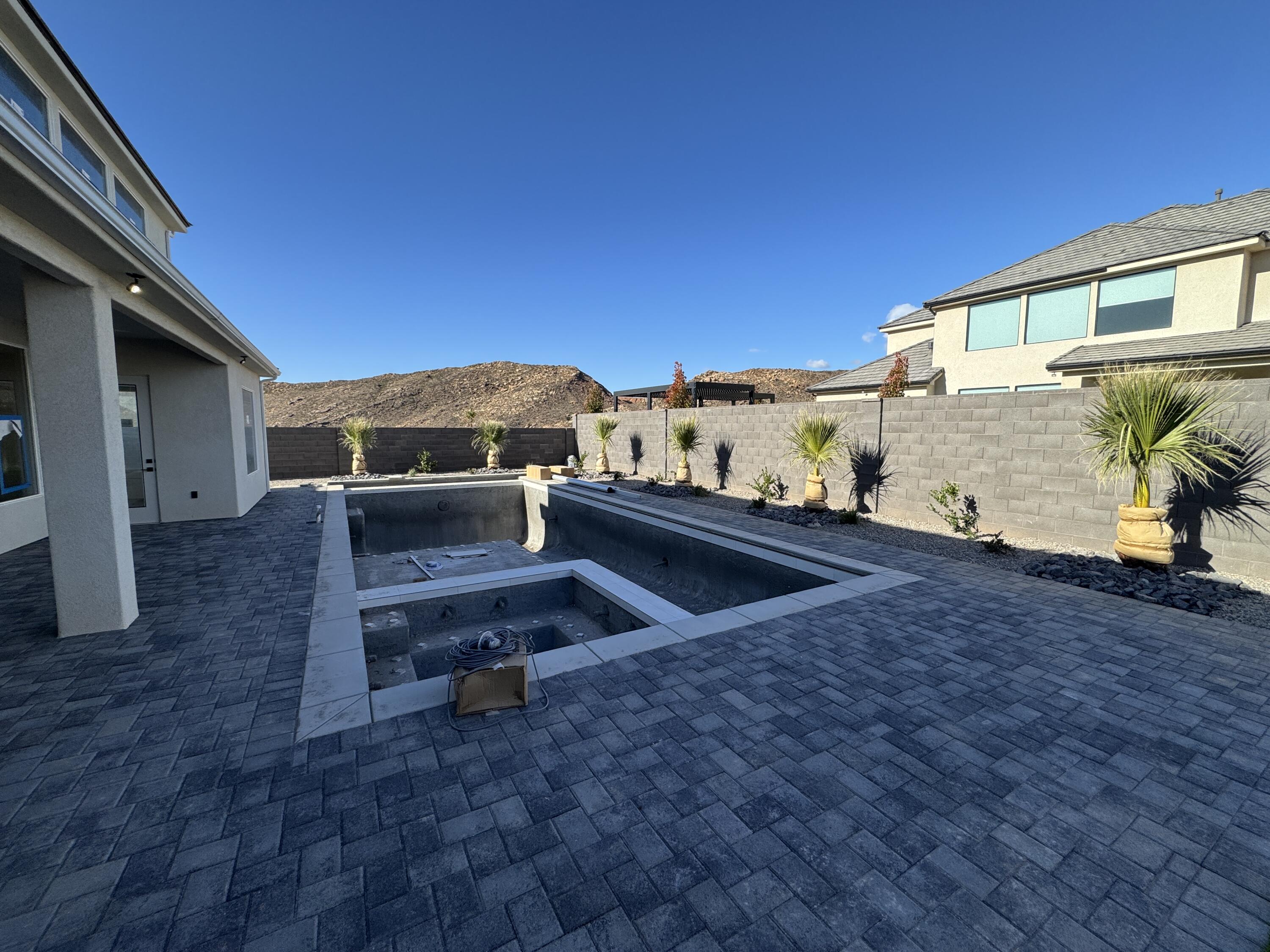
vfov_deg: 85.7
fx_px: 514
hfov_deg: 102.1
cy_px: 476
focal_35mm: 14
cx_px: 635
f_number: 2.2
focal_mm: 2.22
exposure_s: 1/1217
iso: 50
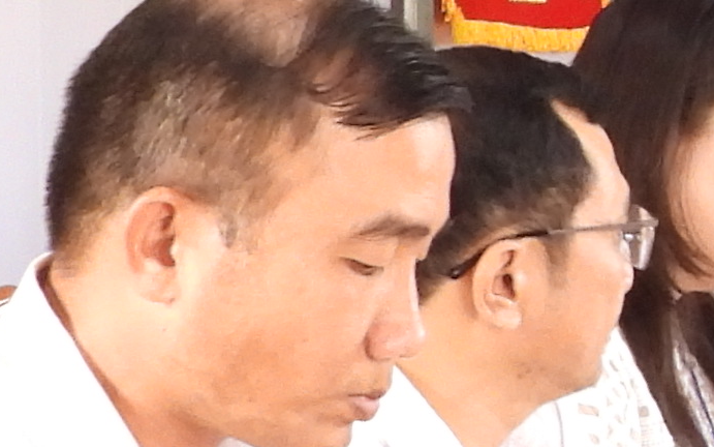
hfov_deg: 9.3
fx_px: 4126
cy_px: 8
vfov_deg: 6.2
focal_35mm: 212
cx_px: 1411
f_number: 3.2
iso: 400
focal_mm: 5.4
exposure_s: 1/30
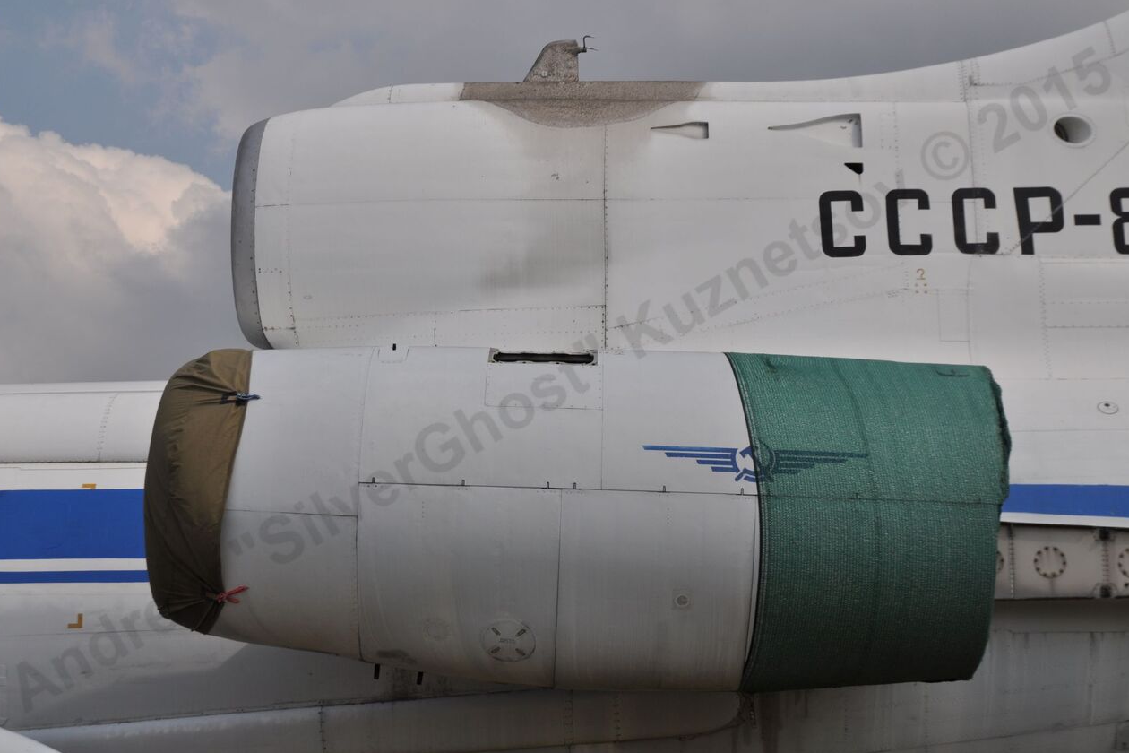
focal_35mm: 70
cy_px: 376
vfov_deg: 19.5
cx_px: 565
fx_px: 2195
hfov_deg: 28.8
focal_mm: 46
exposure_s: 1/1000
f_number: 8
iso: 200
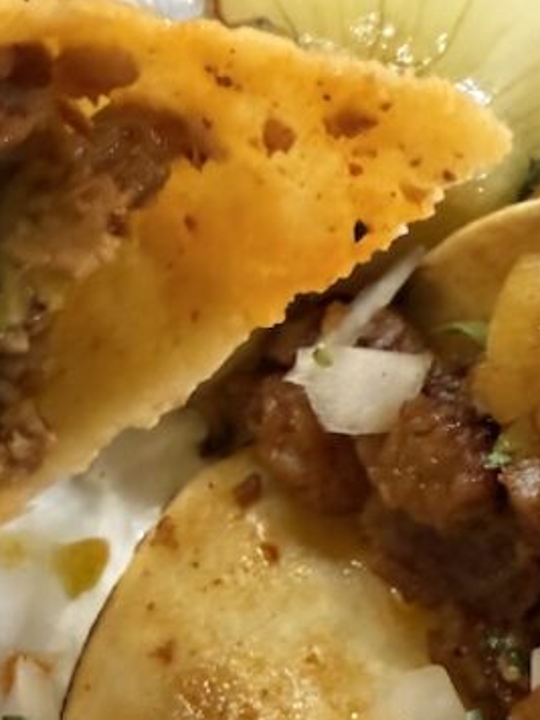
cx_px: 544
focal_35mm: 69
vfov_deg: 26.5
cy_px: 740
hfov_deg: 20.6
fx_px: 1435
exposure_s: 1/60
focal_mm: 2.22
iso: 640
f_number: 2.2
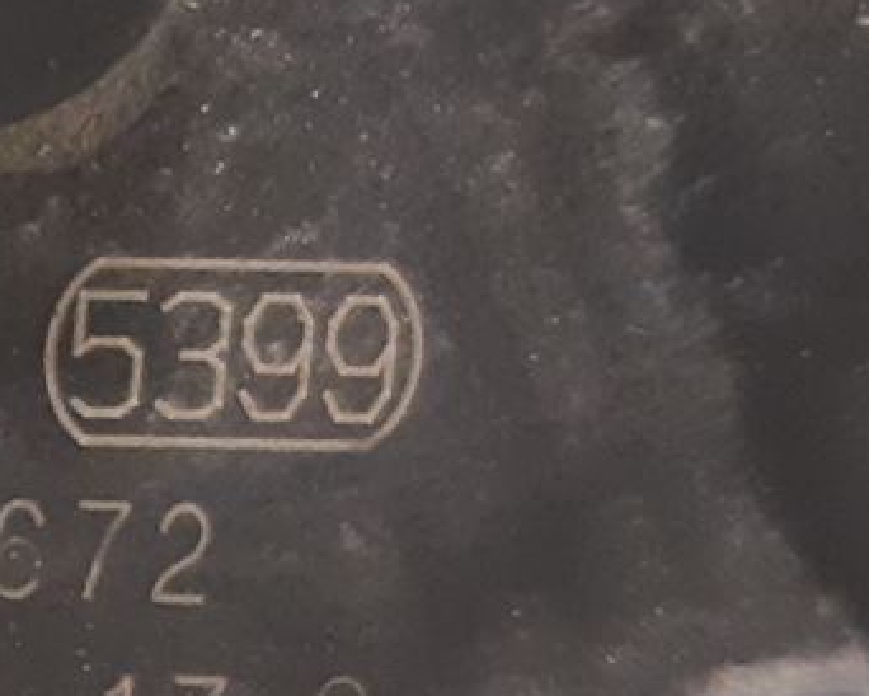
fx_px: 3912
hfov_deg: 11.6
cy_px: 419
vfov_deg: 10.2
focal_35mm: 152
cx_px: -760
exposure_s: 1/33
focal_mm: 3.93
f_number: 1.7
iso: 250
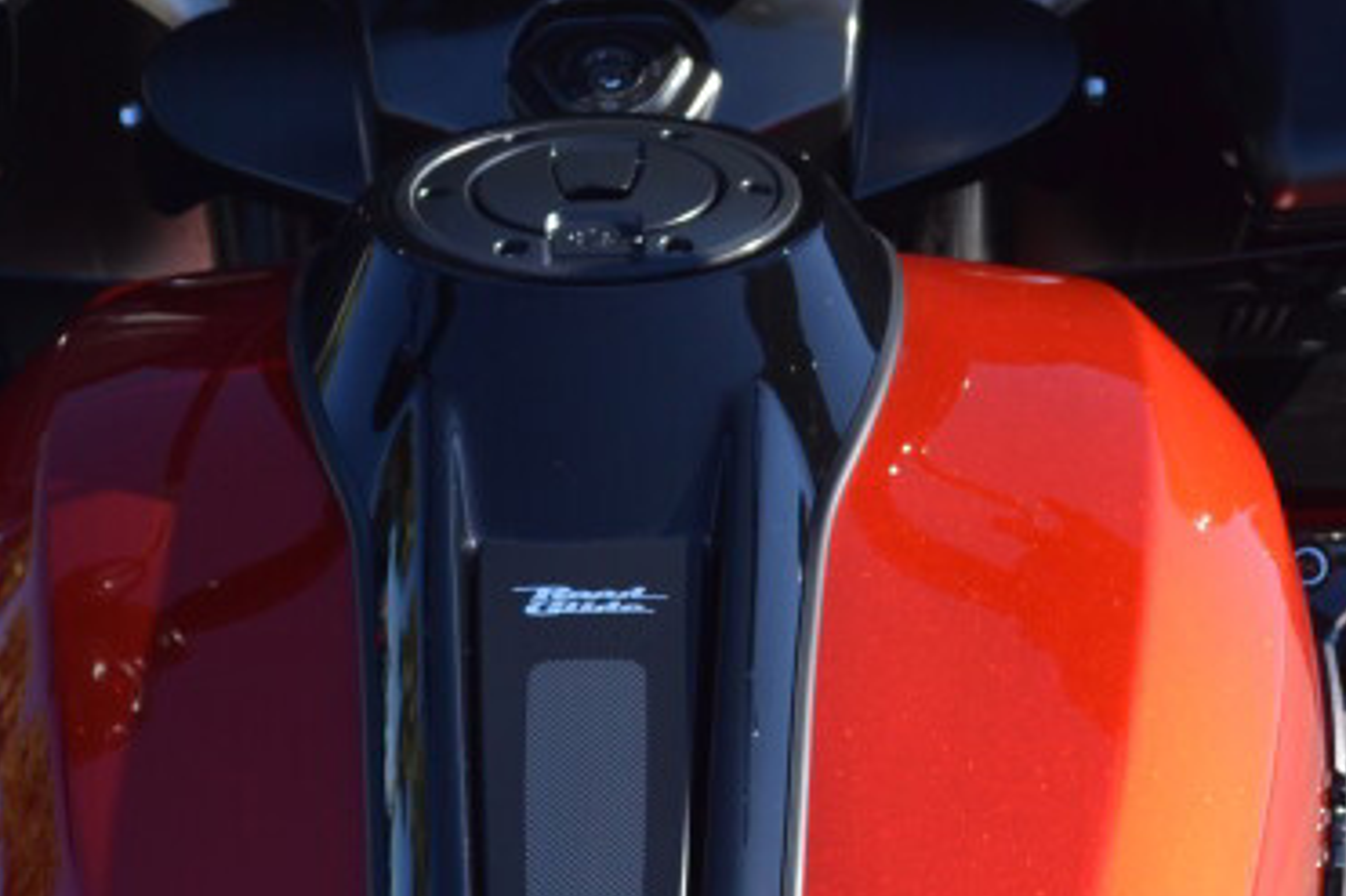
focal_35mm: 136
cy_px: 200
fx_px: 5082
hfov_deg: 15.1
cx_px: 635
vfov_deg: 10.1
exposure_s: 1/160
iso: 100
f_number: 6.3
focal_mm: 28
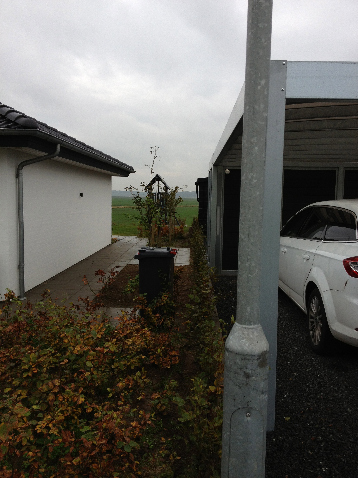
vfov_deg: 52.6
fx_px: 483
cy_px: 239
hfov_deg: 40.7
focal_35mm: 35
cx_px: 179
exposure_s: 1/255
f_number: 2.4
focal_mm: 4.28
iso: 50
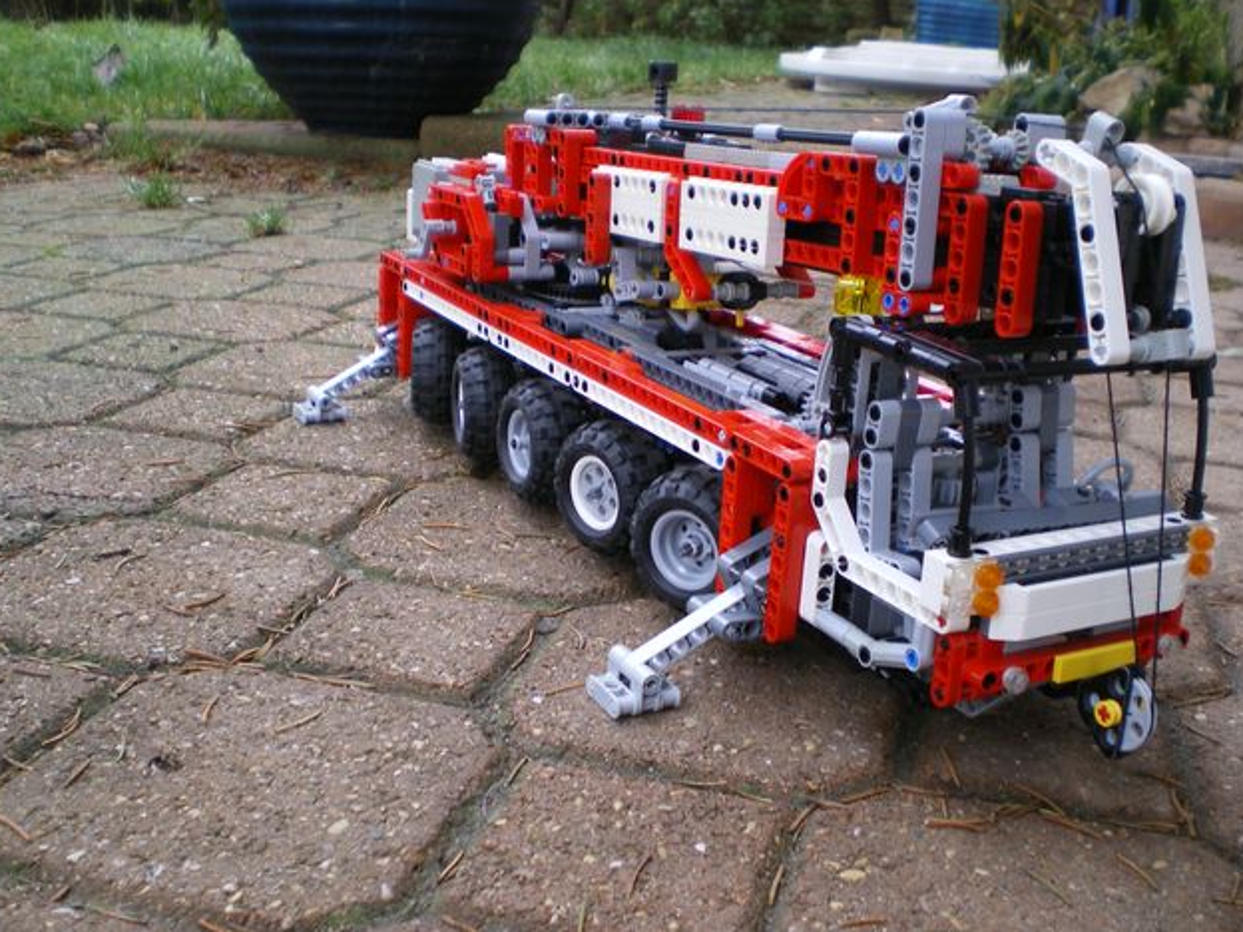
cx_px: 616
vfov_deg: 36.8
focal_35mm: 39
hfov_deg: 47.9
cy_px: 458
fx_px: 1400
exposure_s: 1/30
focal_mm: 6.3
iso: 64
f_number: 3.1
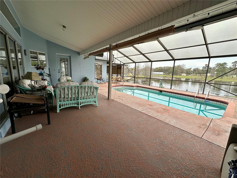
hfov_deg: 102.1
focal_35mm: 14
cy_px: 89
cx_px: 118
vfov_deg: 85.7
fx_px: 96
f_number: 2.2
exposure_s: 1/347
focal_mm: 2.22
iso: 40
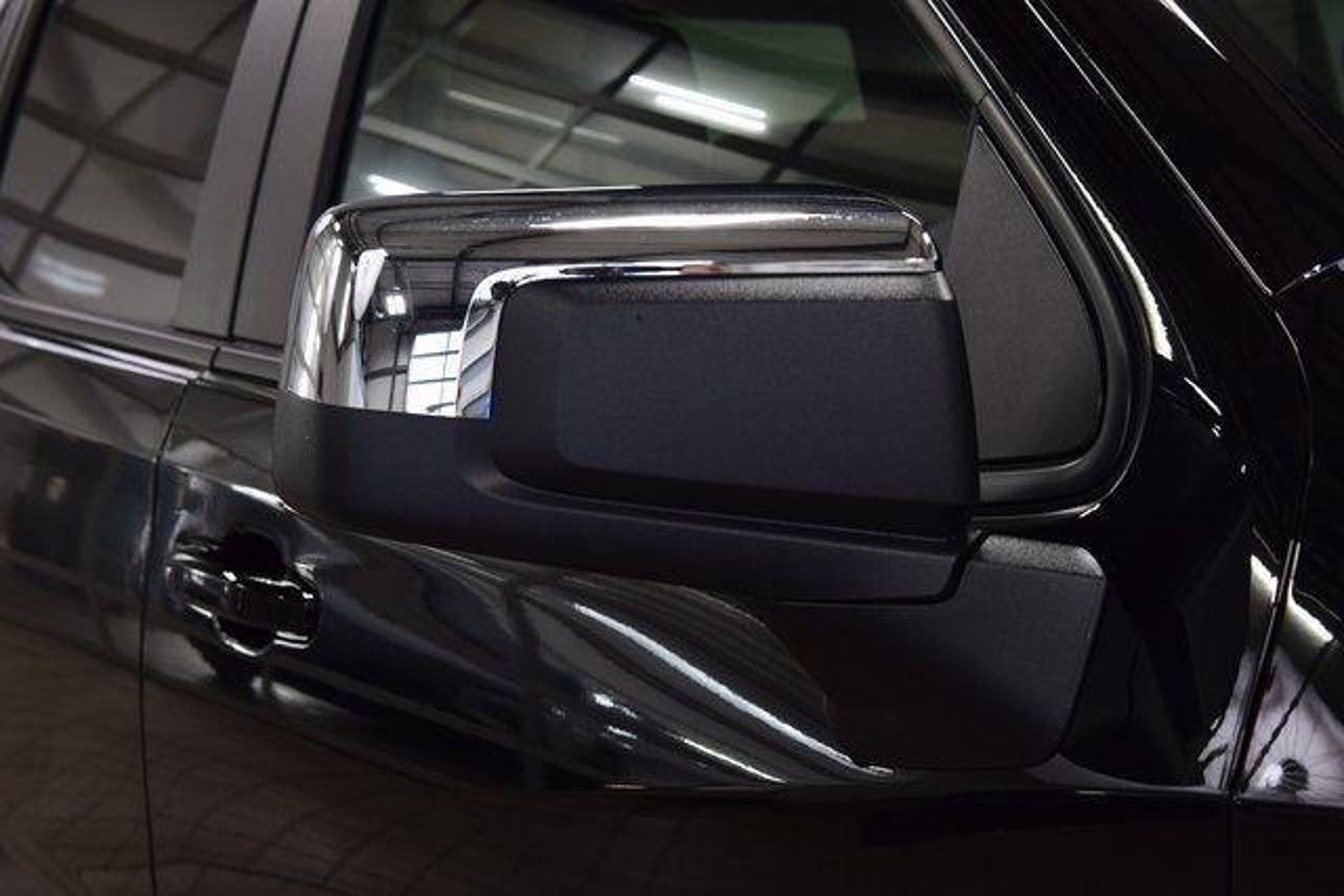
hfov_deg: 33.4
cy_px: 448
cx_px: 672
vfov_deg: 22.6
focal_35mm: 60
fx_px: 2240
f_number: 6.3
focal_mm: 40
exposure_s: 1/20
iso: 400
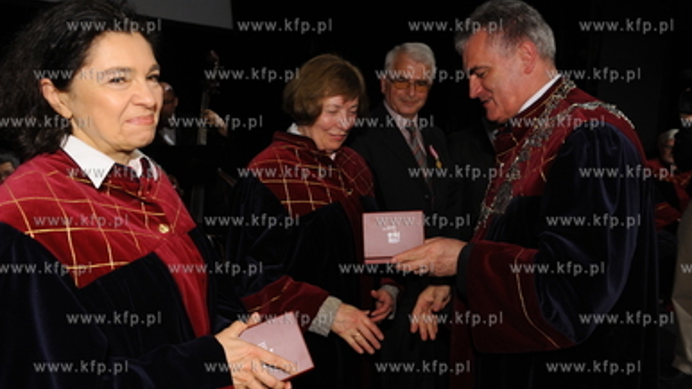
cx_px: 348
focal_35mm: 26
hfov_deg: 71.9
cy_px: 195
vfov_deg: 44.4
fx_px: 477
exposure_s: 1/80
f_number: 5.6
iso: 800
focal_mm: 24
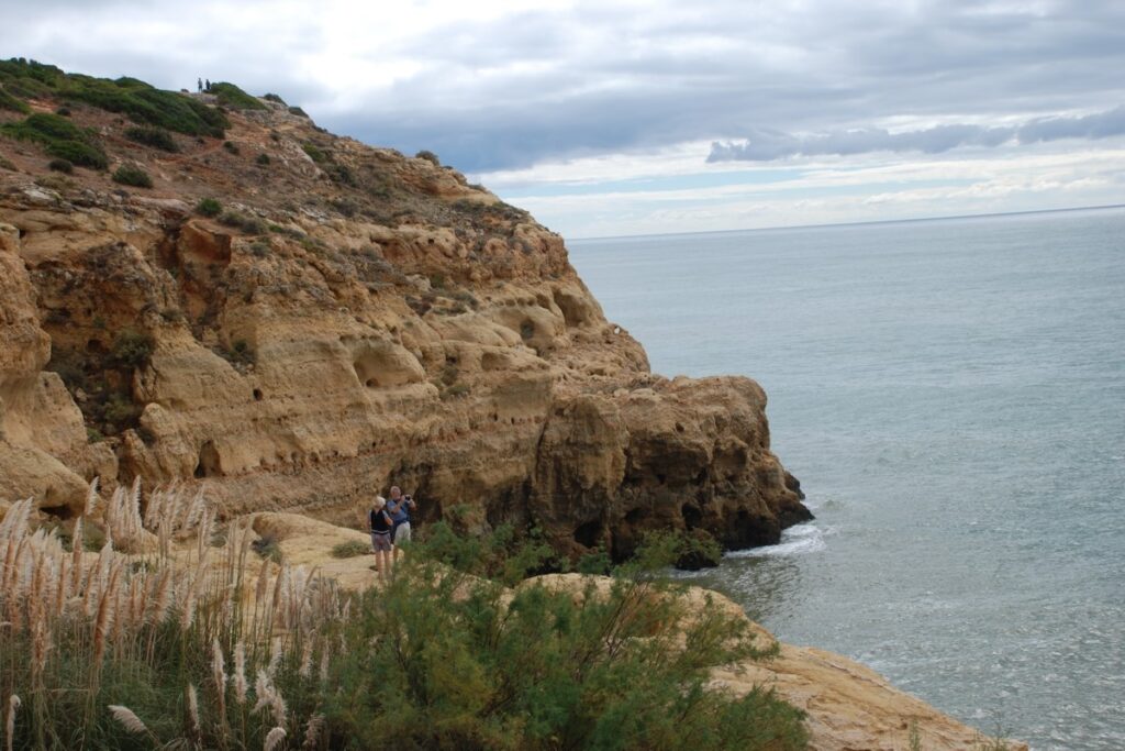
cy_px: 376
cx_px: 562
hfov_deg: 35.0
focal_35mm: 57
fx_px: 1781
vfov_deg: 23.8
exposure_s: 1/160
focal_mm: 38
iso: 100
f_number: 6.3
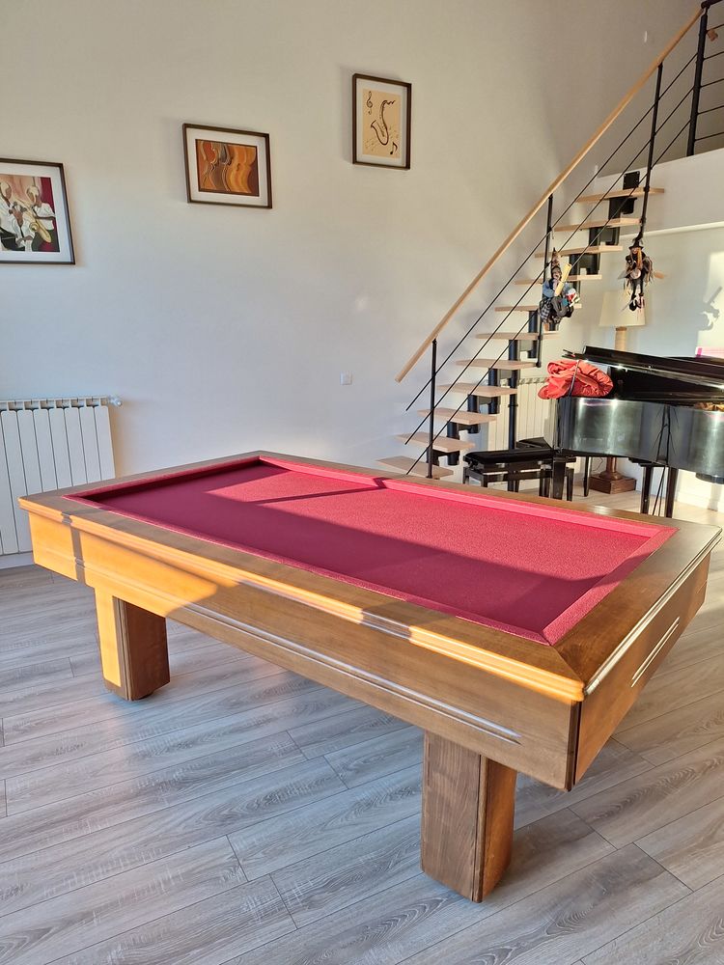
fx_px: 641
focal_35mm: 23
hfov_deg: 58.9
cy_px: 482
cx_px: 362
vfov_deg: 73.9
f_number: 1.8
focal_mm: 5.54
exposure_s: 1/179
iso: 40
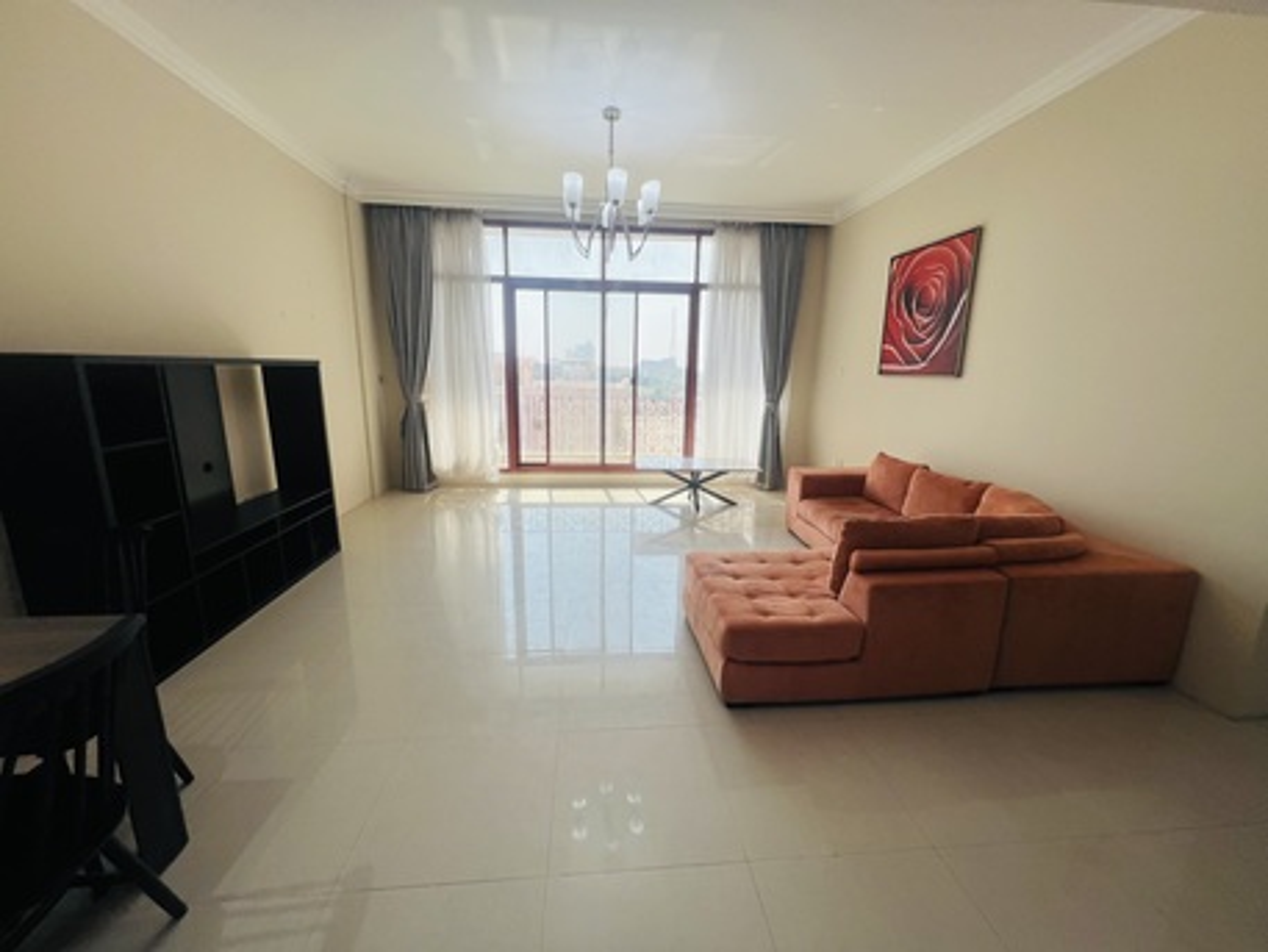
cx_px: 634
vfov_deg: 89.9
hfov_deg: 106.2
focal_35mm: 13
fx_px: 476
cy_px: 476
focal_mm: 1.57
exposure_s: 1/237
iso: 32
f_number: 1.8
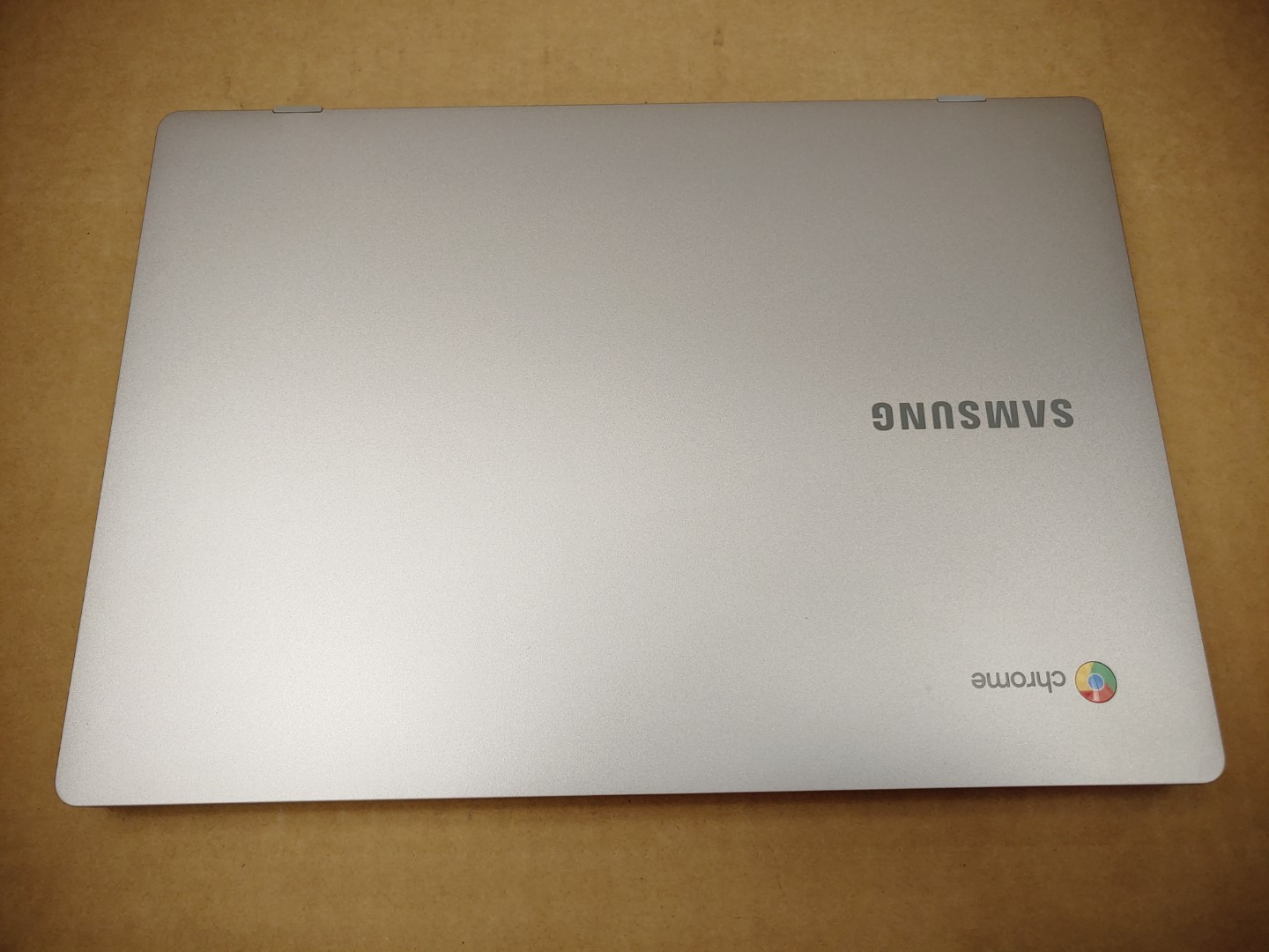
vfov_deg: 53.1
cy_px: 476
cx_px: 634
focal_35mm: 26
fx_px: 953
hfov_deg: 67.3
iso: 50
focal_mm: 4.36
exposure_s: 1/328
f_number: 1.8
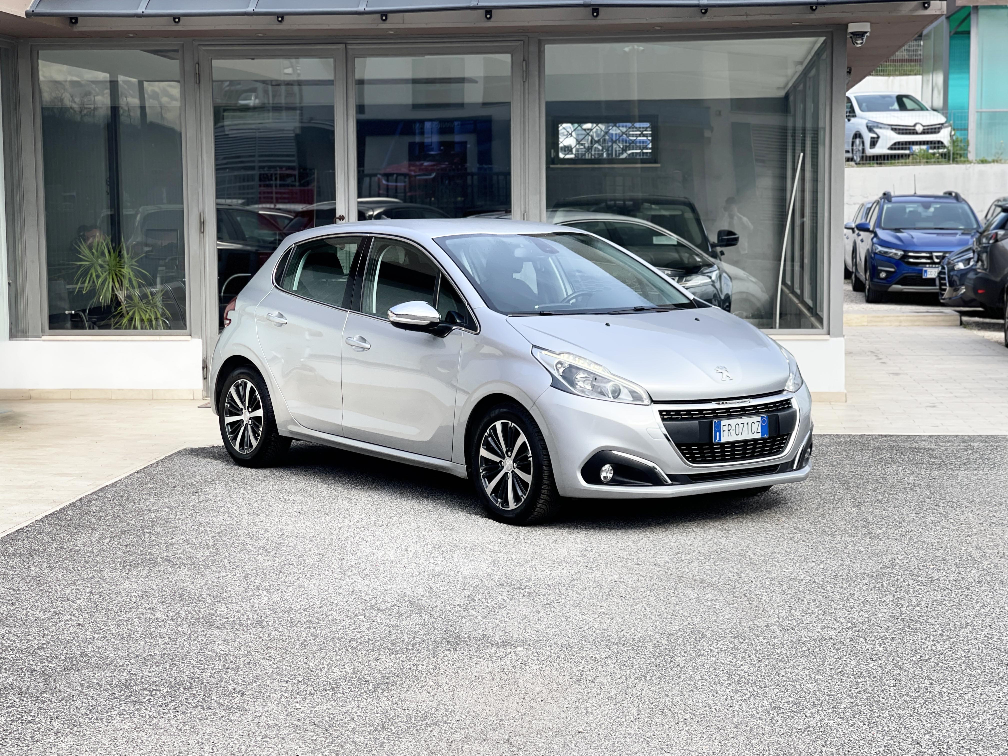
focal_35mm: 64
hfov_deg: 30.3
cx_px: 504
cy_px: 378
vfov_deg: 22.9
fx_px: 1864
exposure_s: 1/573
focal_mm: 7.5
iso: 32
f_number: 2.2
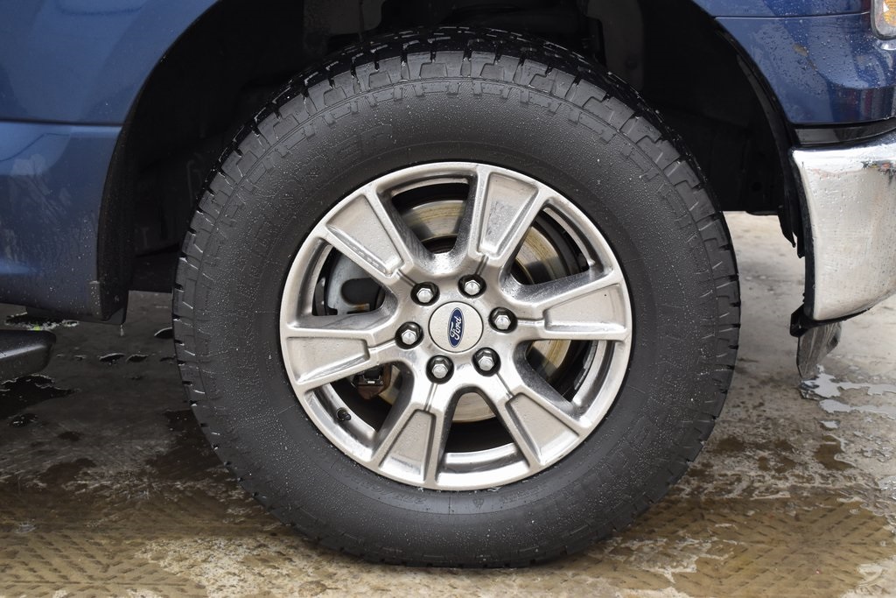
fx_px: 1307
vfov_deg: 25.8
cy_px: 299
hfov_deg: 37.8
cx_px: 448
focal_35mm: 52
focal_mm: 35
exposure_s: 1/60
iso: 560
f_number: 4.5
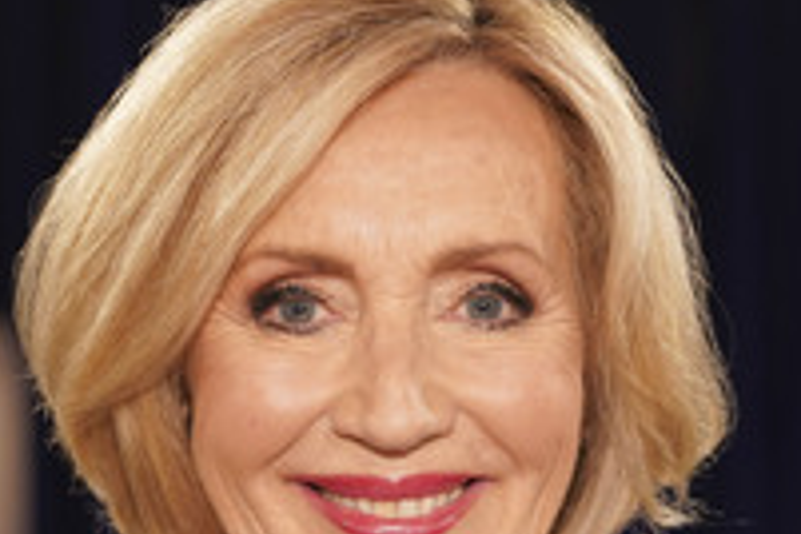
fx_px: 4583
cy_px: 462
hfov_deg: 10.0
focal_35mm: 206
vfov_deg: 6.7
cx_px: 668
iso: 1600
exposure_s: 1/125
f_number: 4
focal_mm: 92
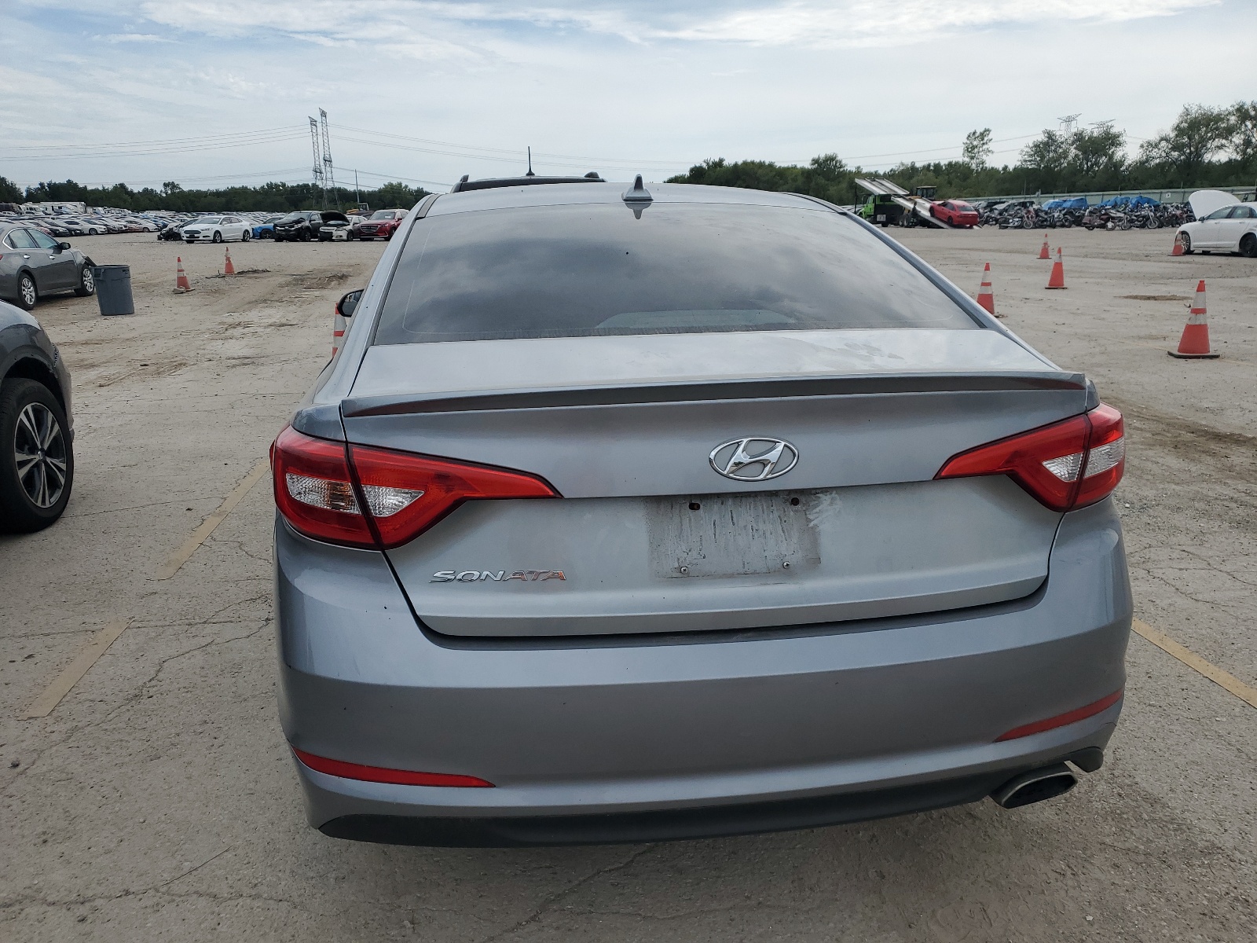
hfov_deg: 67.3
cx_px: 628
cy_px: 472
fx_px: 944
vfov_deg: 53.1
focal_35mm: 26
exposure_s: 1/3333
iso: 50
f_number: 1.5
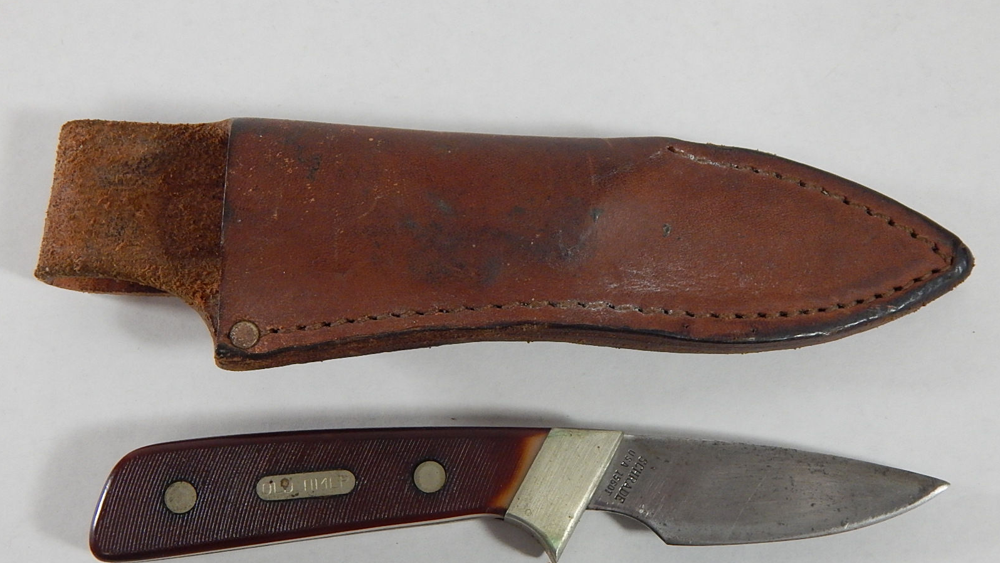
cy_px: 309
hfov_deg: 43.7
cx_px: 500
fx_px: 1246
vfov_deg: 25.4
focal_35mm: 47
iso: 400
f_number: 3.6
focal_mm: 7.7
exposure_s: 1/80
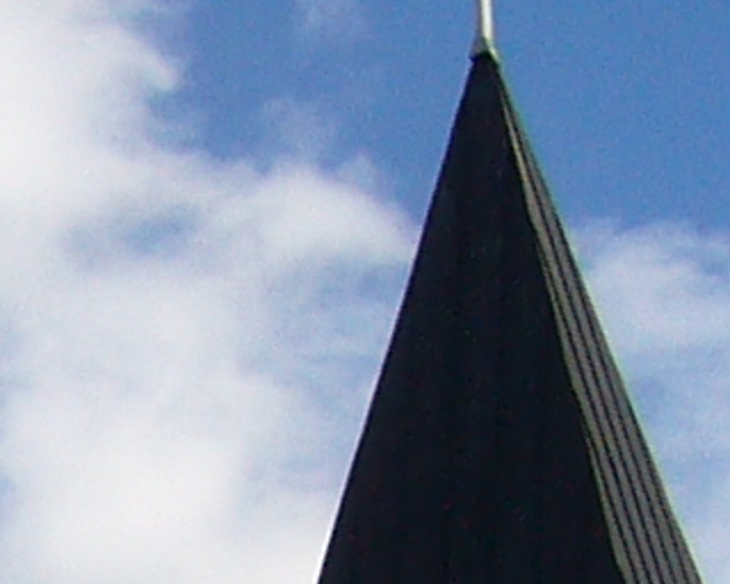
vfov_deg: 5.3
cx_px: -668
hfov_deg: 6.9
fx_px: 5898
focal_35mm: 273
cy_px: 1900
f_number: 5.6
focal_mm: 5.8
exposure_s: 1/250
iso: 80
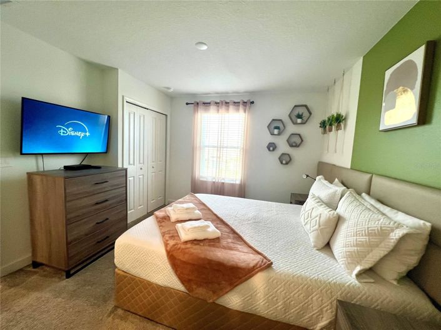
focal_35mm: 13
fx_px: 166
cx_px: 220
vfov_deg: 89.9
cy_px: 165
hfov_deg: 106.2
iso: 200
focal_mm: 1.57
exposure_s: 1/120
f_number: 1.8
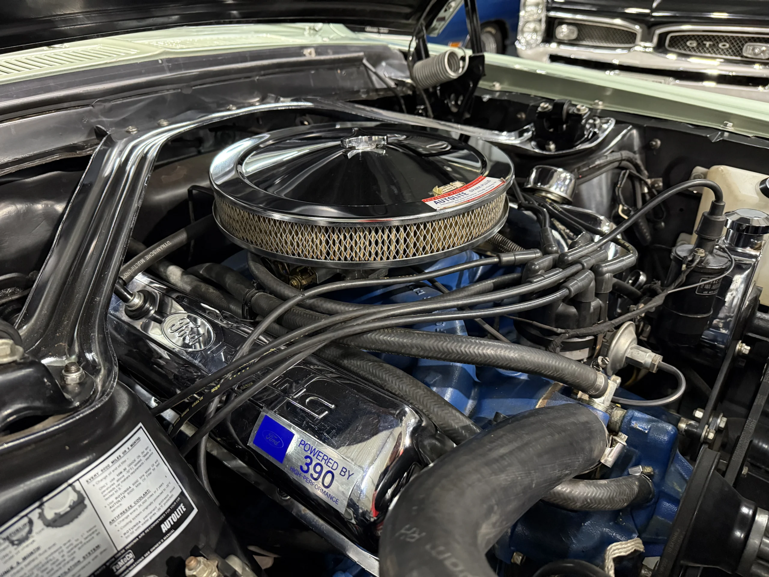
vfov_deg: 56.8
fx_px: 533
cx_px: 384
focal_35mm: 24
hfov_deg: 71.6
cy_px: 288
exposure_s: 1/33
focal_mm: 6.76
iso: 1000
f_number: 1.78
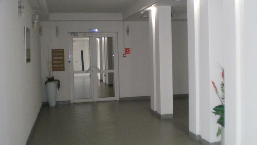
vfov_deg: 28.4
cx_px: 129
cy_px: 70
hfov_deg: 48.4
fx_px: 286
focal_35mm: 42
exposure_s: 1/30
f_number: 3.1
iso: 400
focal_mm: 6.3
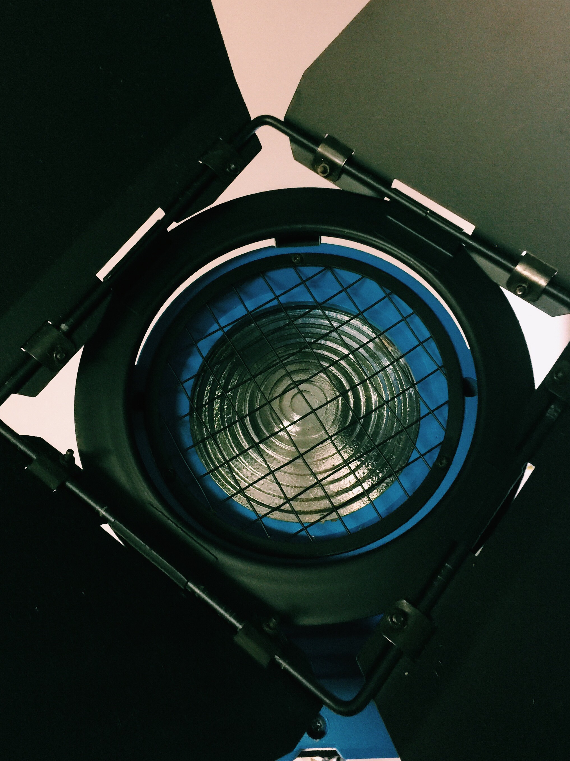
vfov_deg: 52.6
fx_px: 768
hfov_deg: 40.7
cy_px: 356
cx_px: 298
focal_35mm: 35
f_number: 2.2
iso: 80
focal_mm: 4.15
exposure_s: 1/4
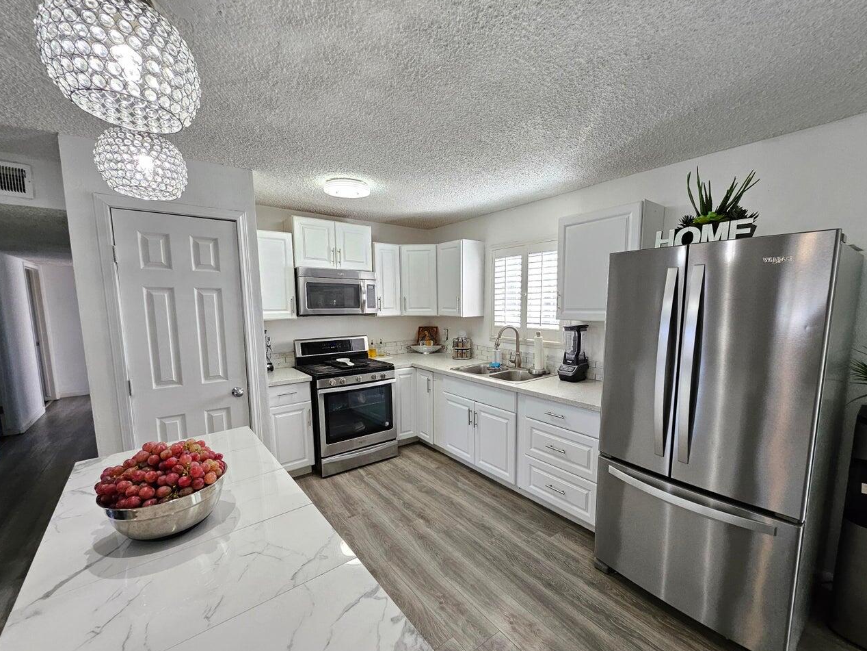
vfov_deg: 85.6
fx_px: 351
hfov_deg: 102.0
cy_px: 343
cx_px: 452
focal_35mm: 14
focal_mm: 1.74
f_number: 2.2
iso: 160
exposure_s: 1/60
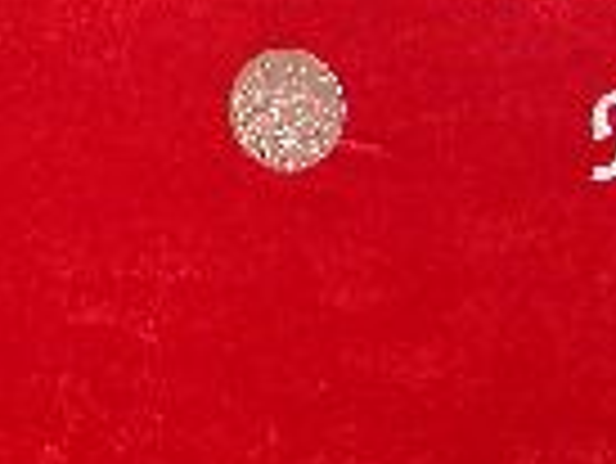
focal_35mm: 143
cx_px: -256
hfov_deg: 13.2
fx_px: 2547
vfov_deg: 10.1
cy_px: -225
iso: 100
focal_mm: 8.9
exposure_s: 1/30
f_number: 2.8
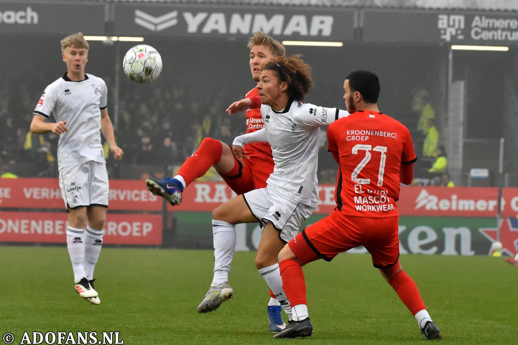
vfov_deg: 8.3
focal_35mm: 165
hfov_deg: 12.5
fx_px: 2374
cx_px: 259
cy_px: 172
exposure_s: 1/1000
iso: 1600
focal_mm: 110
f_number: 4
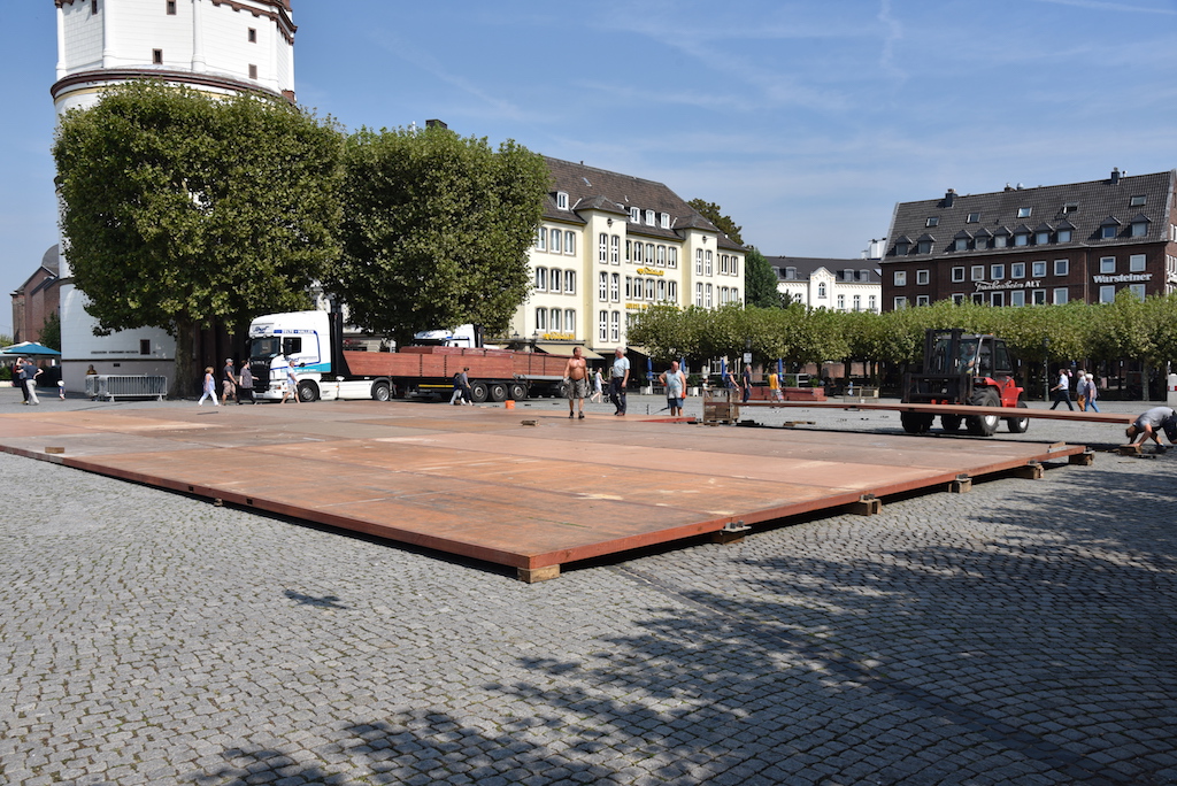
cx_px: 588
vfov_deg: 43.7
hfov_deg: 61.9
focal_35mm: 30
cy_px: 393
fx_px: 981
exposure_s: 1/400
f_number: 10
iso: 200
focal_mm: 30
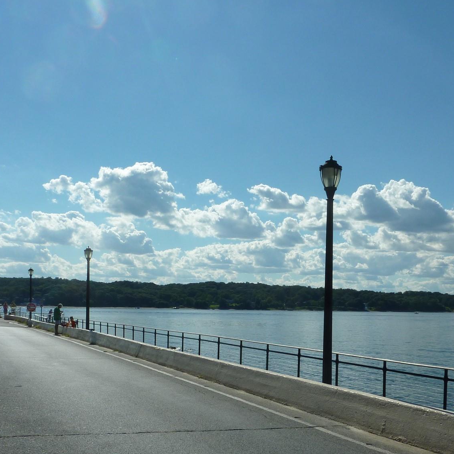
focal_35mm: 40
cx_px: 253
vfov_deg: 41.4
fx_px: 594
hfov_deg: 41.8
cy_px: 300
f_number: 5.6
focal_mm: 4.1
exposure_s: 1/1000
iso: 80
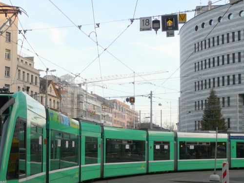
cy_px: 132
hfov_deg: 30.6
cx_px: 57
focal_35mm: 62
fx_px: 437
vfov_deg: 23.5
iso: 100
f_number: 3.2
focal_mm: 5.1
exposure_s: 1/100
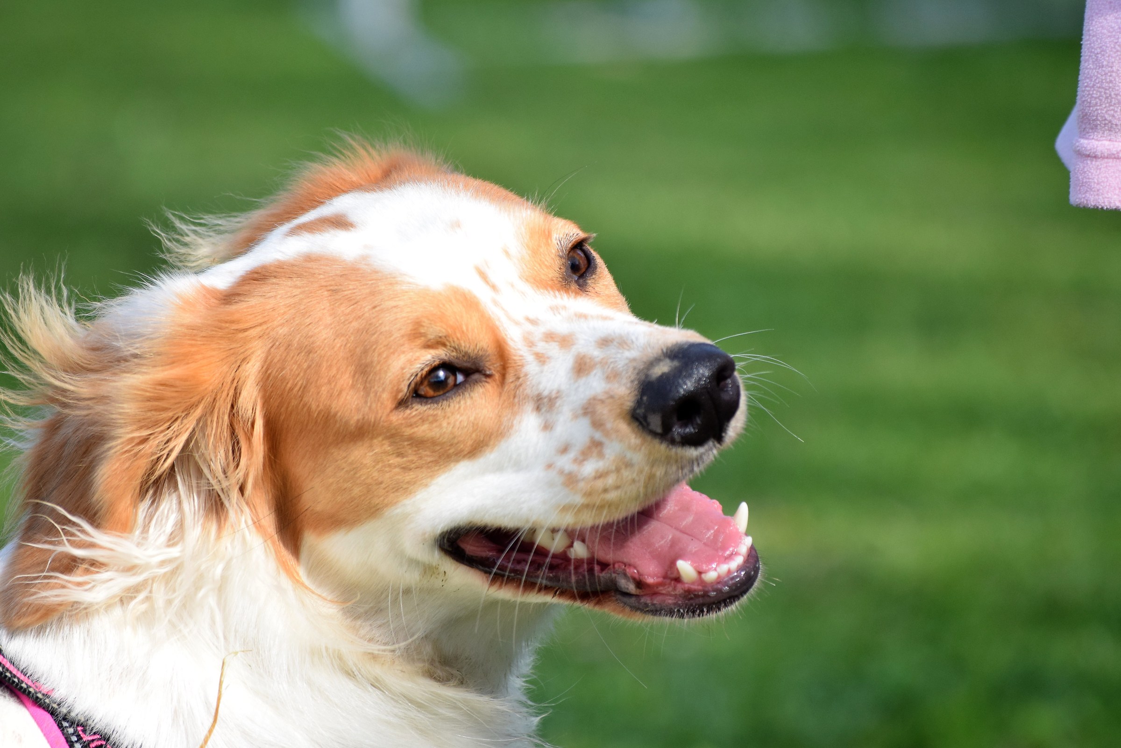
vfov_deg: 4.6
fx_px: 9341
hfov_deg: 6.9
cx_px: 560
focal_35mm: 300
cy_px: 374
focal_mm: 200
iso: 800
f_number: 5.6
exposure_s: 1/1600
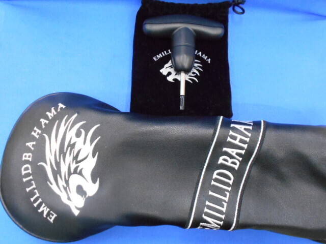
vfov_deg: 46.8
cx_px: 163
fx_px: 283
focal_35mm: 30
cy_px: 122
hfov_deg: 60.0
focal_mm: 5.1
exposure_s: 1/40
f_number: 3.4
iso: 800
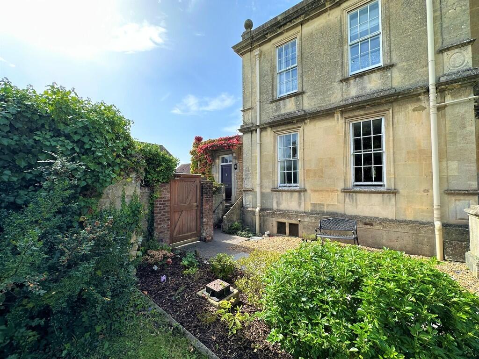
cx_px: 240
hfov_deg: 102.1
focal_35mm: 14
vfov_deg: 85.7
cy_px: 180
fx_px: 194
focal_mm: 2.22
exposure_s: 1/903
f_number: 2.2
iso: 40
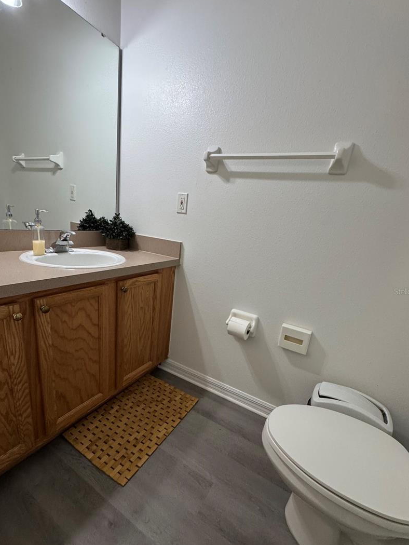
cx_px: 197
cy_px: 291
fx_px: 252
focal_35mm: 16
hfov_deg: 78.1
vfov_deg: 94.3
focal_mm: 2.22
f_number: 2.2
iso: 250
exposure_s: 1/60
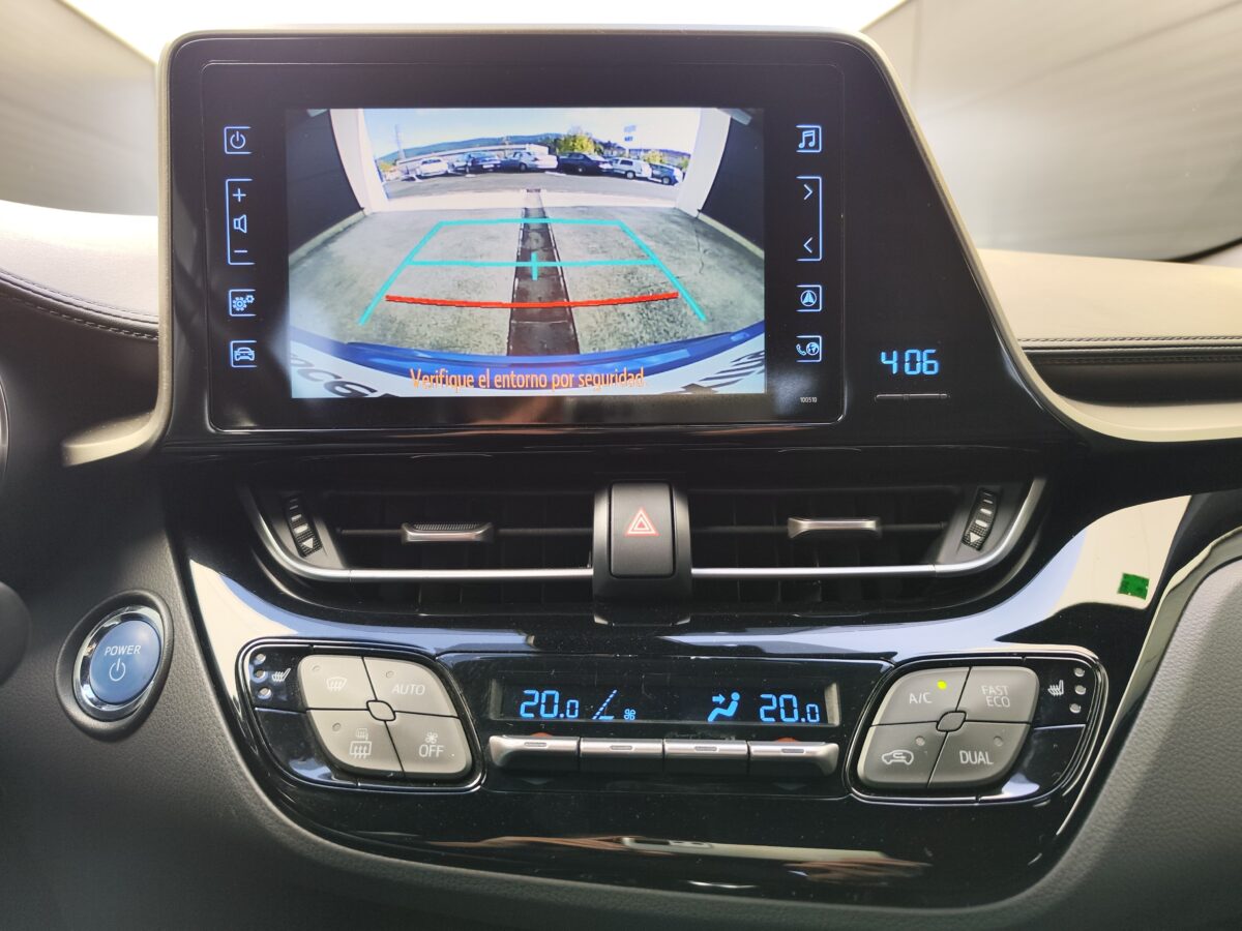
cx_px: 621
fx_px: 825
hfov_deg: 73.9
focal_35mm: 23
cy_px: 466
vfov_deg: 58.9
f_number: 1.69
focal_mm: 7.01
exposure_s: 1/100
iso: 95
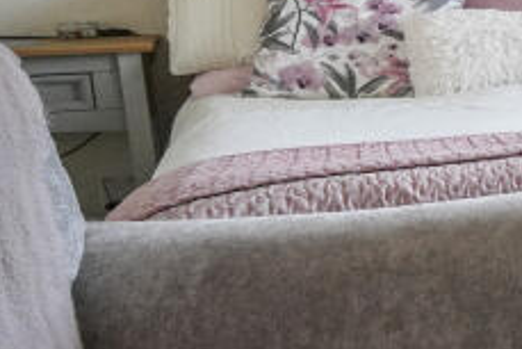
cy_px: 88
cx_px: 1163
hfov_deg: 16.7
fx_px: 972
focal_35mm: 67
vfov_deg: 20.2
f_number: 4
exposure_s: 1/160
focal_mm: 10
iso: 1600
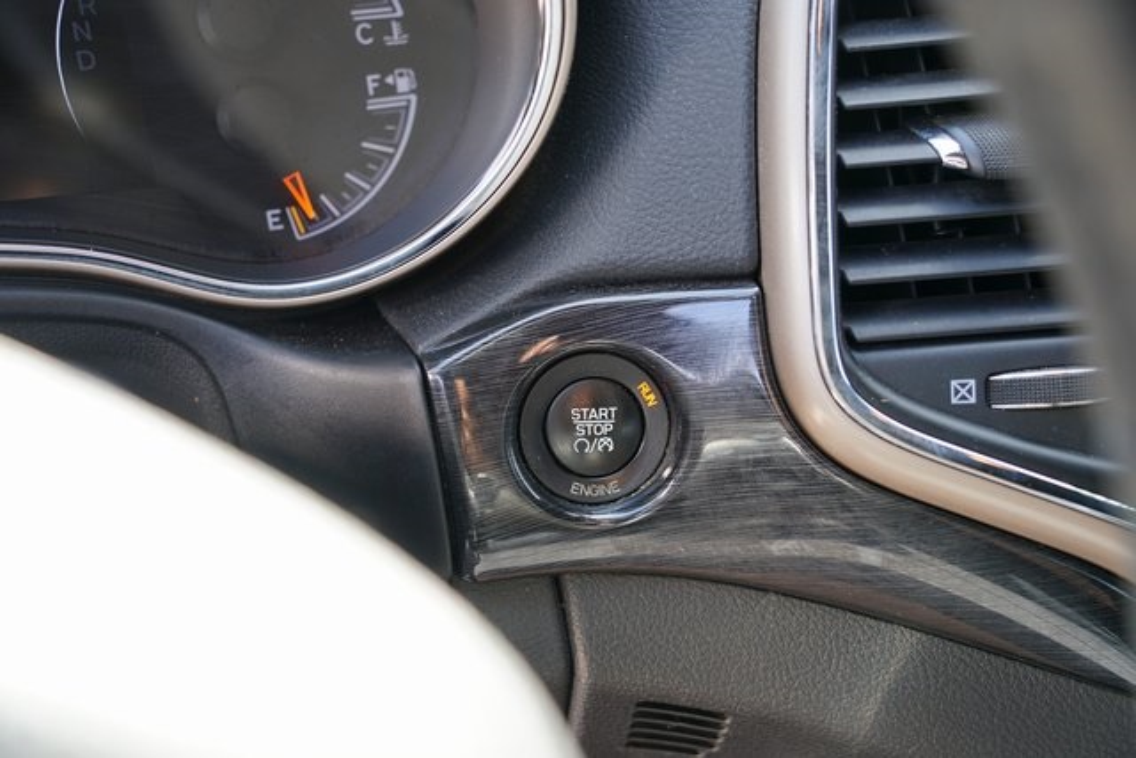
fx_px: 1199
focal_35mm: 38
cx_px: 568
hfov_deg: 50.7
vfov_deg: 35.1
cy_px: 379
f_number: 4
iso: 200
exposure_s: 1/60
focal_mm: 38
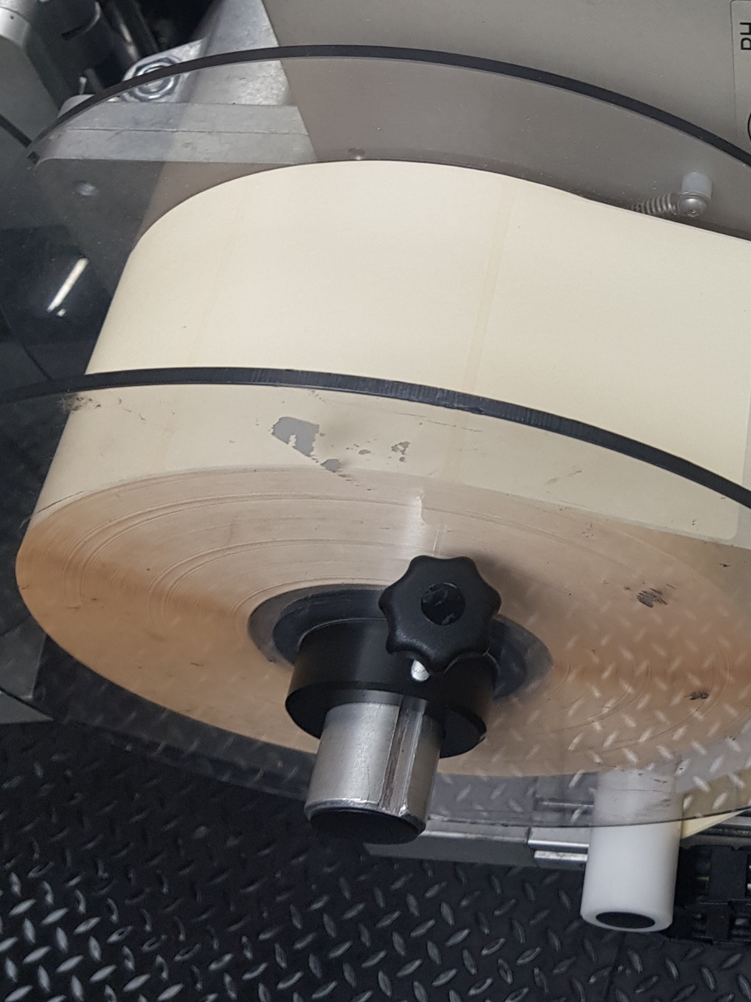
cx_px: 746
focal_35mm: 52
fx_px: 1504
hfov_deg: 26.6
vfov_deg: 36.0
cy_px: 261
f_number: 1.7
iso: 64
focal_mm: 4.3
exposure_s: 1/50
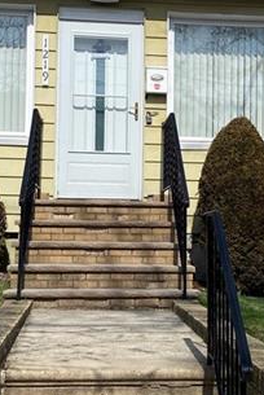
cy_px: 184
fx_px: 746
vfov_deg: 29.6
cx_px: 173
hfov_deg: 20.0
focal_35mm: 68
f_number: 1.8
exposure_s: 1/5236
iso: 32
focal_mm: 4.25
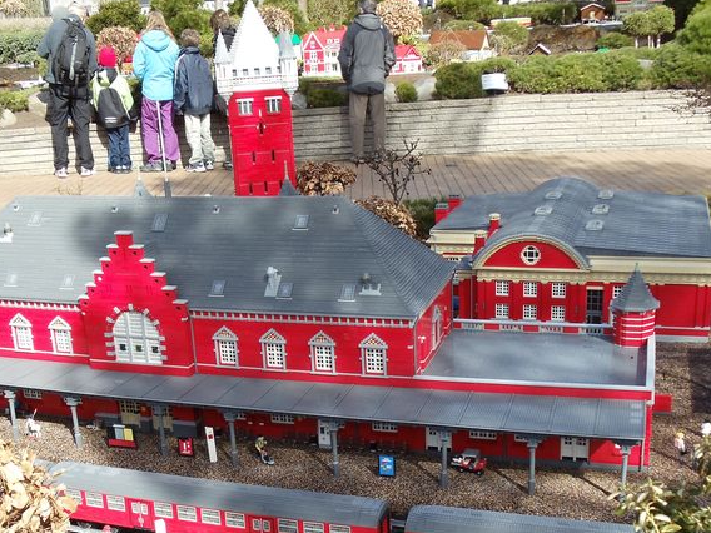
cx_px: 294
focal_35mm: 62
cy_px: 350
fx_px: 1273
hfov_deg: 31.1
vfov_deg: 23.6
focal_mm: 6
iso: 80
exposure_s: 1/250
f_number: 3.5
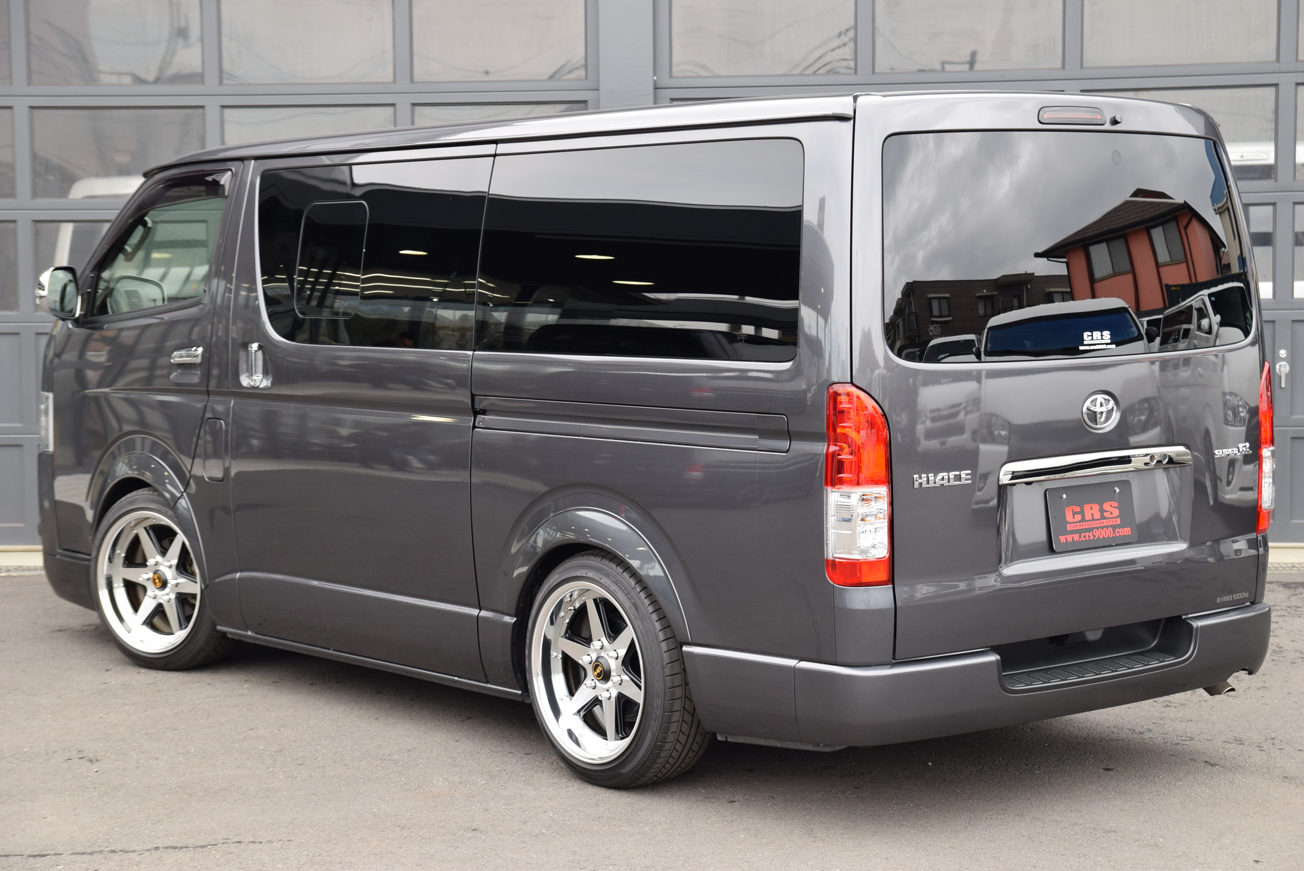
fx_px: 2447
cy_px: 436
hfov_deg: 29.8
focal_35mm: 68
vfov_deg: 20.2
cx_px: 652
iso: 400
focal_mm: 45
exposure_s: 1/160
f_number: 6.3
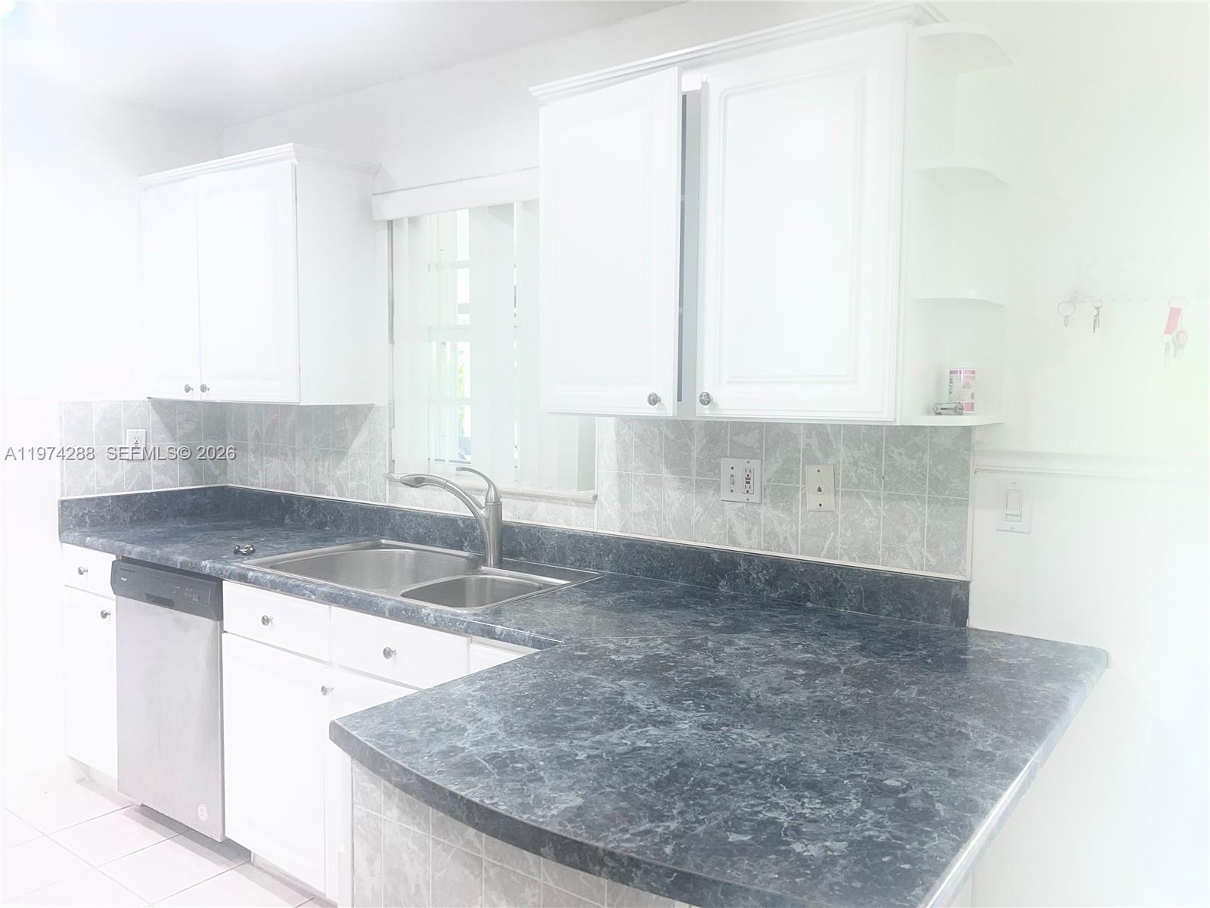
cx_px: 605
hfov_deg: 67.3
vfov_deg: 53.1
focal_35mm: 26
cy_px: 454
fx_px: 909
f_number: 1.5
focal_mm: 5.7
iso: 80
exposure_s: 1/120
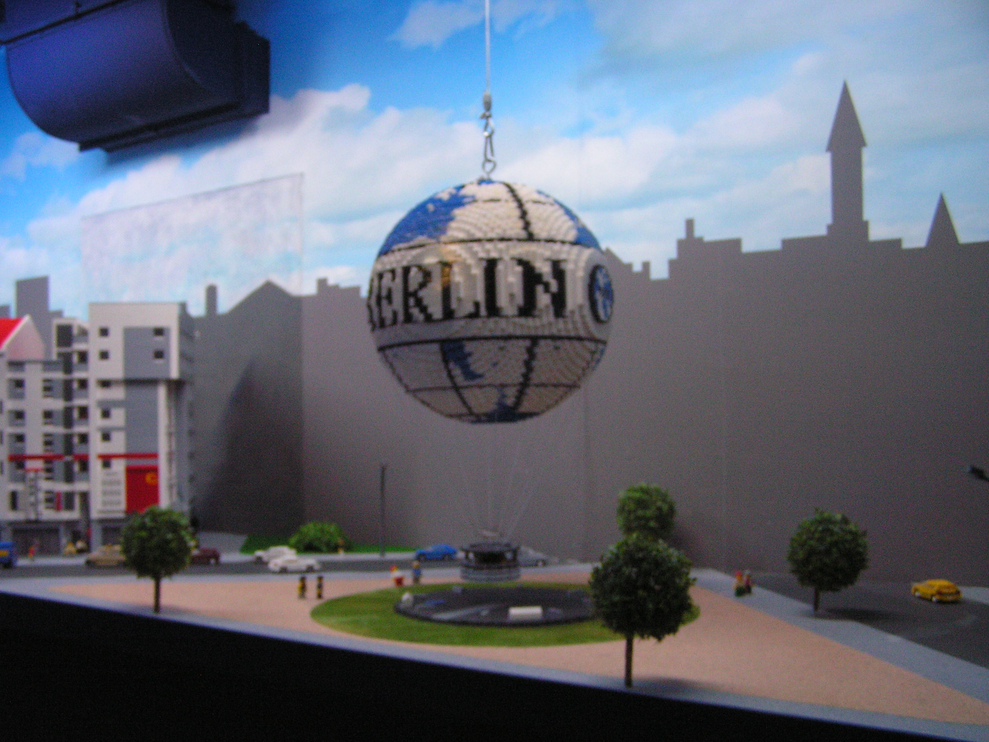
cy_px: 371
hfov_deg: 49.0
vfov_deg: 37.7
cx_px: 494
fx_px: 1086
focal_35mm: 38
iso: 200
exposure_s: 1/15
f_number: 2.8
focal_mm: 6.3
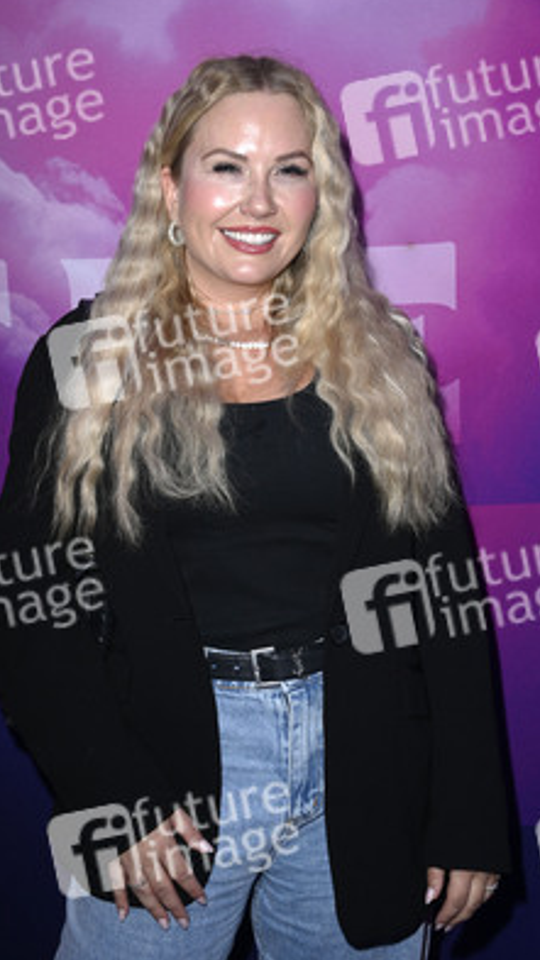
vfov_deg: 31.9
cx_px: 244
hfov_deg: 18.3
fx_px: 1680
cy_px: 474
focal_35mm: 66
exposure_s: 1/250
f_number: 5.6
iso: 500
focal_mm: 62
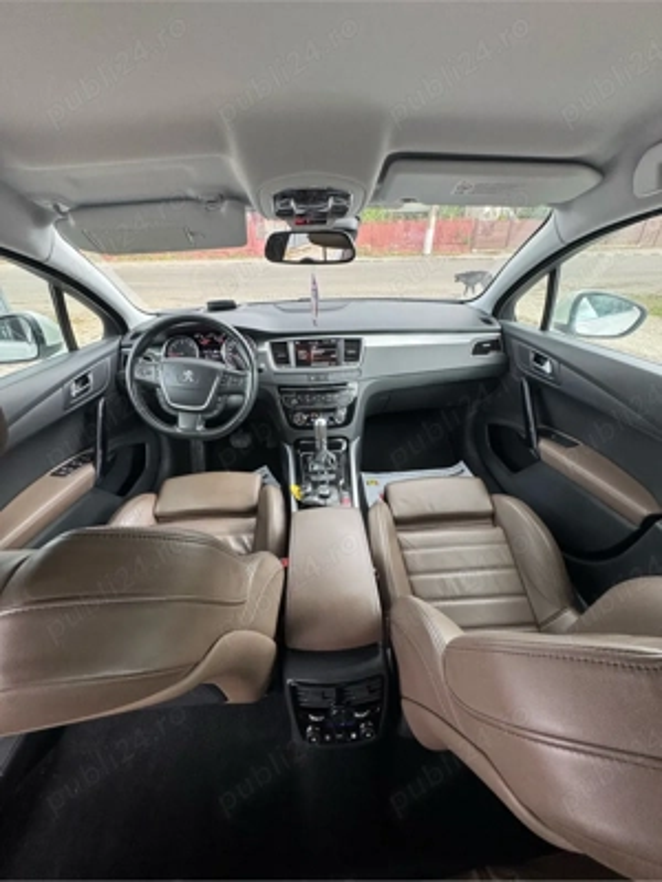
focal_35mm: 14
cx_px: 331
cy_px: 441
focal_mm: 2.22
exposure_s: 1/99
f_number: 2.2
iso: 160
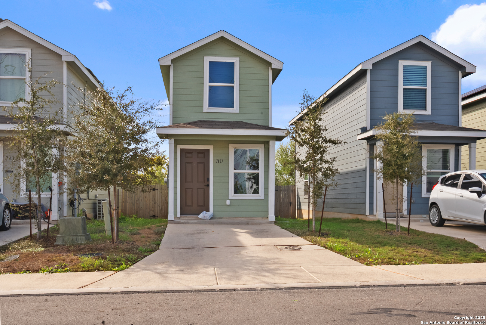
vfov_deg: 37.9
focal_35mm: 35
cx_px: 243
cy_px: 162
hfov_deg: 54.4
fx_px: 473
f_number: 22
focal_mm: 35
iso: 800
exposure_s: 1/40
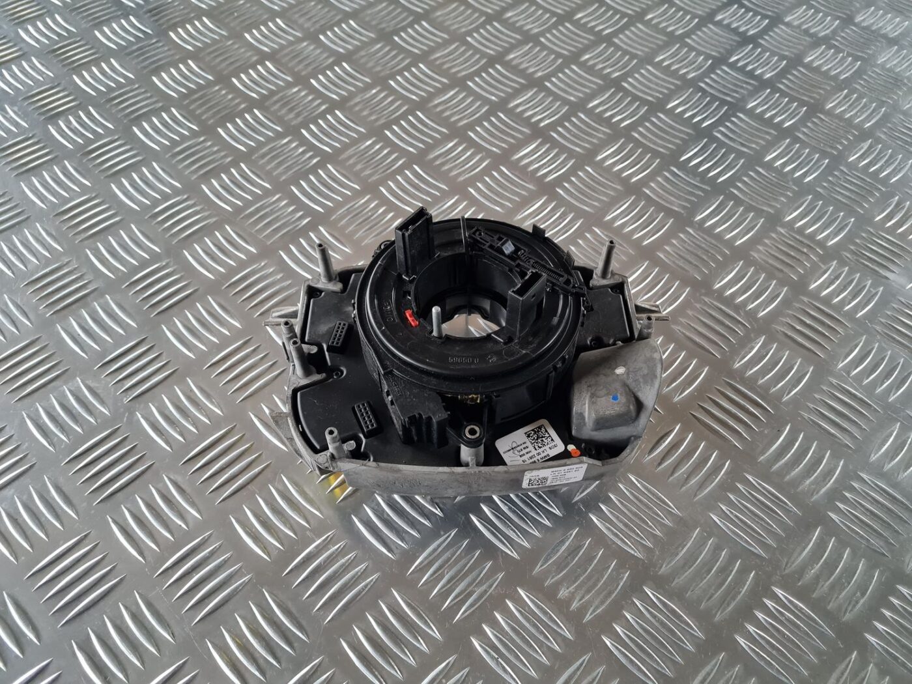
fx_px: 685
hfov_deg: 67.3
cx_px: 456
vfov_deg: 53.1
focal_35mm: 26
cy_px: 342
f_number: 1.8
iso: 500
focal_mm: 5.4
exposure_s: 1/50
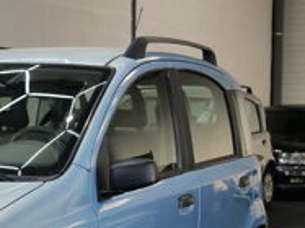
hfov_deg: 16.7
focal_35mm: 113
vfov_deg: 13.0
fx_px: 995
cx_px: -52
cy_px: 182
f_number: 3.3
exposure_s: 1/60
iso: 200
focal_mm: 22
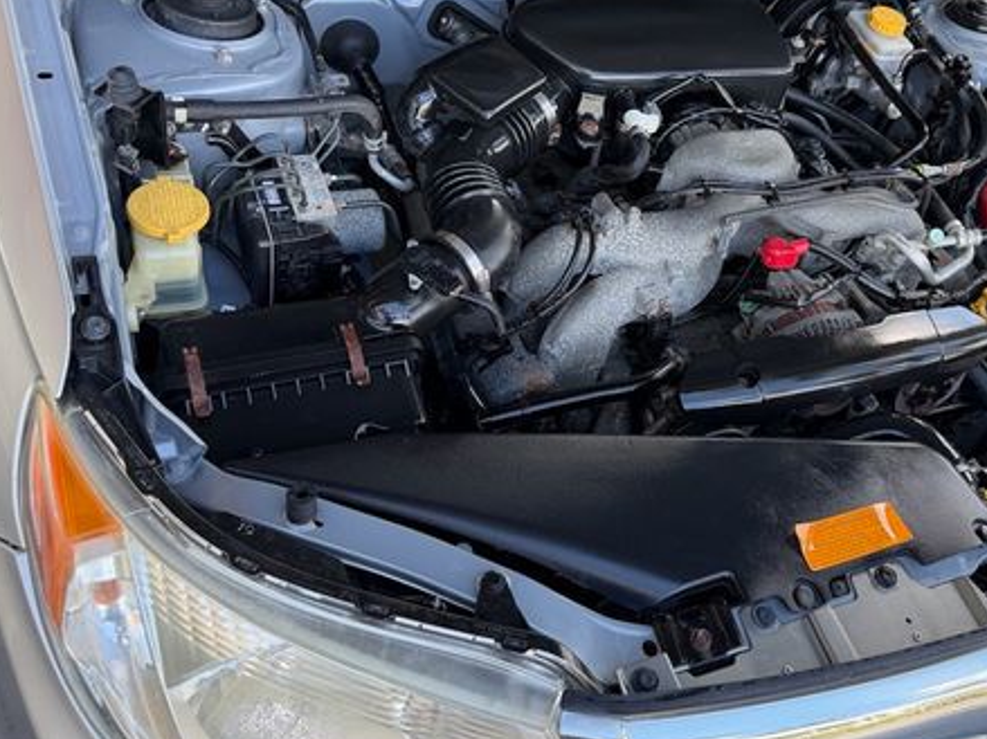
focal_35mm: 35
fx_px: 998
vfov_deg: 40.5
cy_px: 301
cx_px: 670
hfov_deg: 51.5
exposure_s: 1/194
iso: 100
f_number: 1.78
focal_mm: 6.76
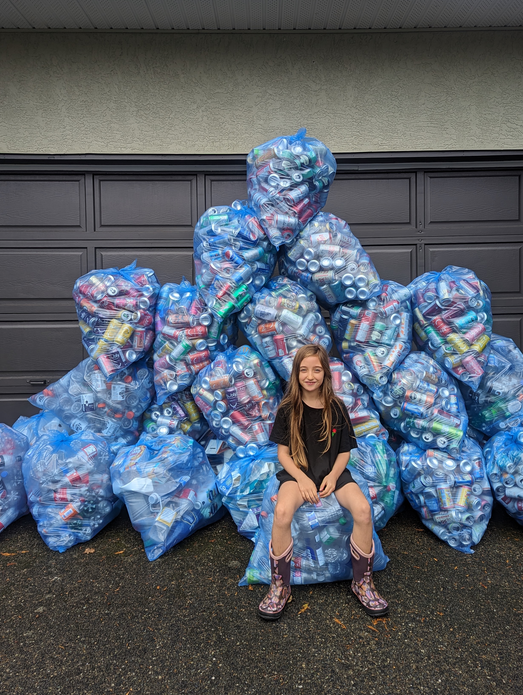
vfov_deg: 59.9
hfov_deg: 46.9
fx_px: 603
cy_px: 352
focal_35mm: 30
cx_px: 276
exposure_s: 1/273
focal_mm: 6.81
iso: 38
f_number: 1.85
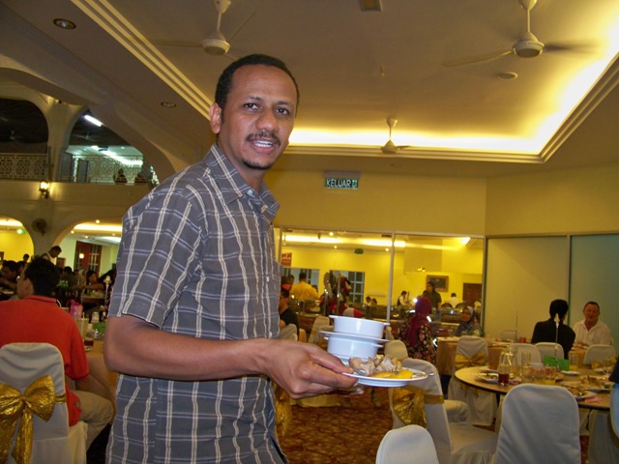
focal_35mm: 33
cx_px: 310
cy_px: 232
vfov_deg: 42.9
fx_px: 590
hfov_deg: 55.4
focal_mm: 5.85
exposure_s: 1/30
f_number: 2.8
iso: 200
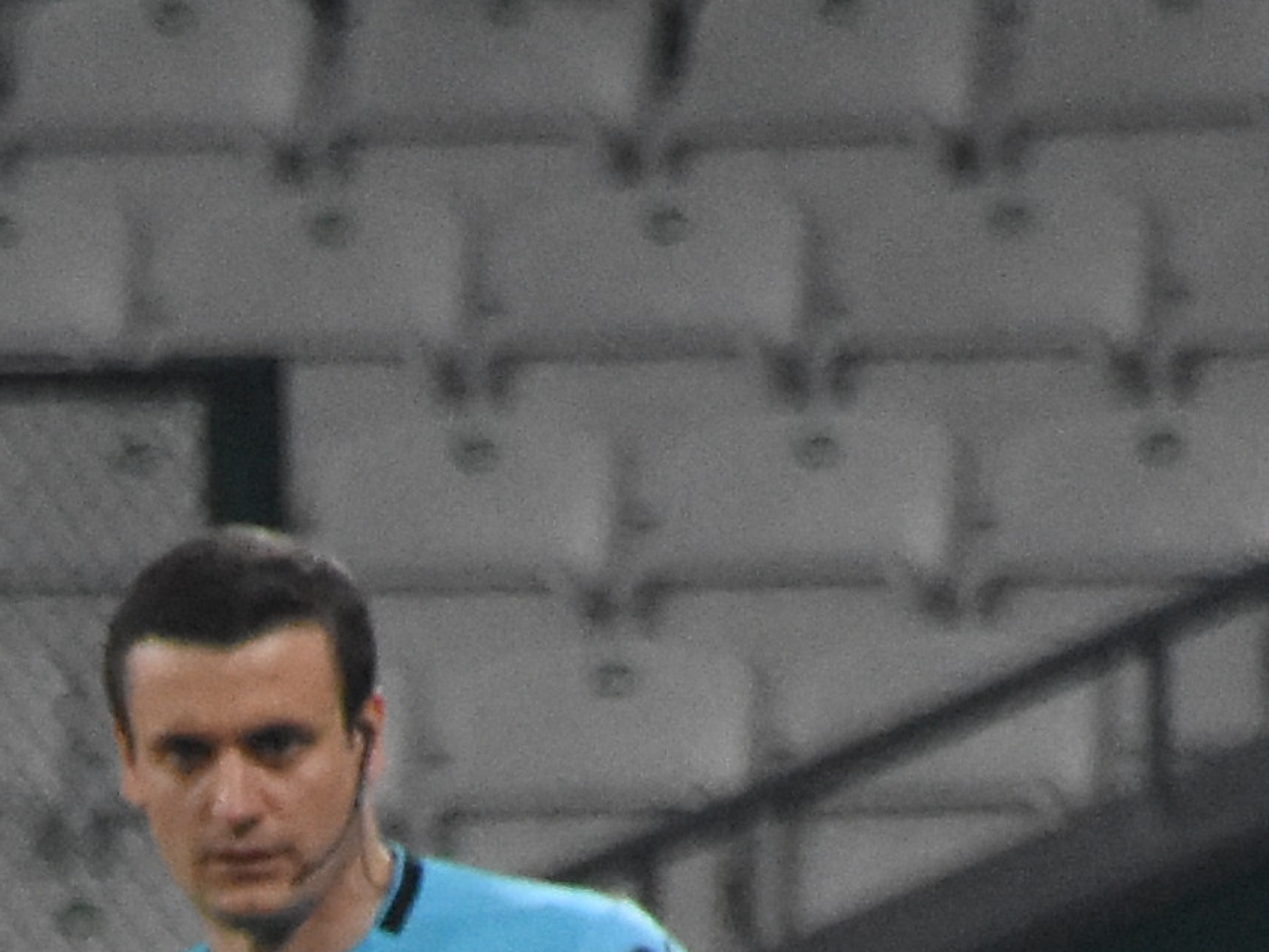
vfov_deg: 0.5
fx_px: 111607
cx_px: -1269
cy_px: 2886
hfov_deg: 0.7
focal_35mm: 3044
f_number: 5.6
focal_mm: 300
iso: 3600
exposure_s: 1/800
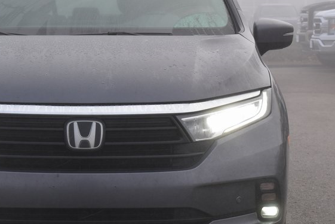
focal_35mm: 126
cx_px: 87
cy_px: 116
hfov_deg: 16.2
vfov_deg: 10.9
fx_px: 1172
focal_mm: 46
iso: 400
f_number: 10
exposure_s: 1/200
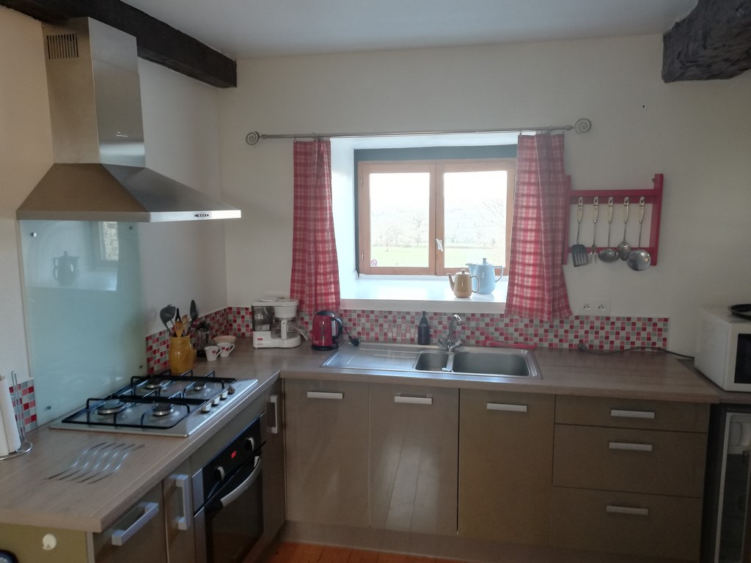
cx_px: 376
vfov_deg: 53.1
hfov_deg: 67.3
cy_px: 282
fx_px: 564
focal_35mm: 26
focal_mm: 3.81
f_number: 2.2
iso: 125
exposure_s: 1/50
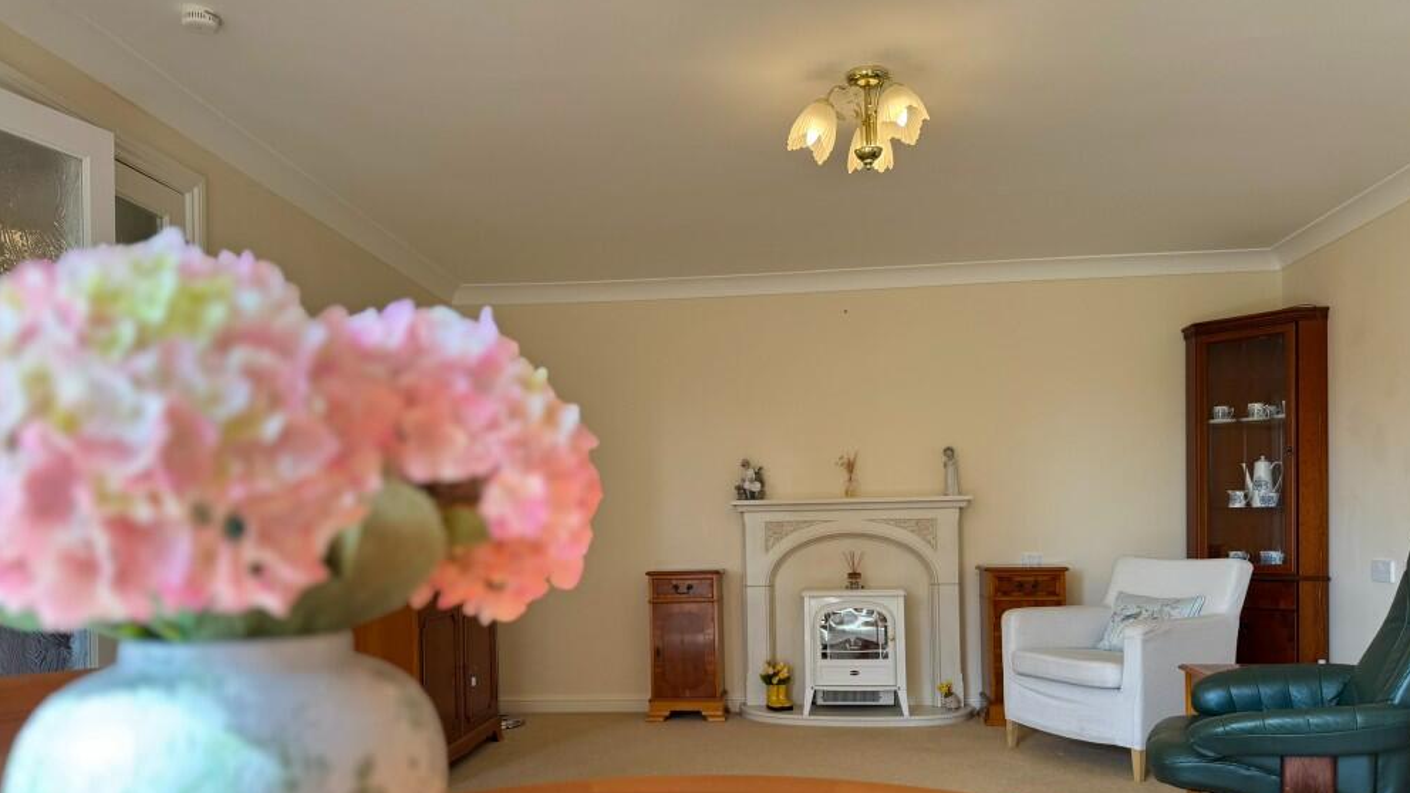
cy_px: 537
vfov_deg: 42.2
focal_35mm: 27
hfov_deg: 69.9
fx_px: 1009
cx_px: 702
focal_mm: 6.76
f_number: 1.78
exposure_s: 1/168
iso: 80
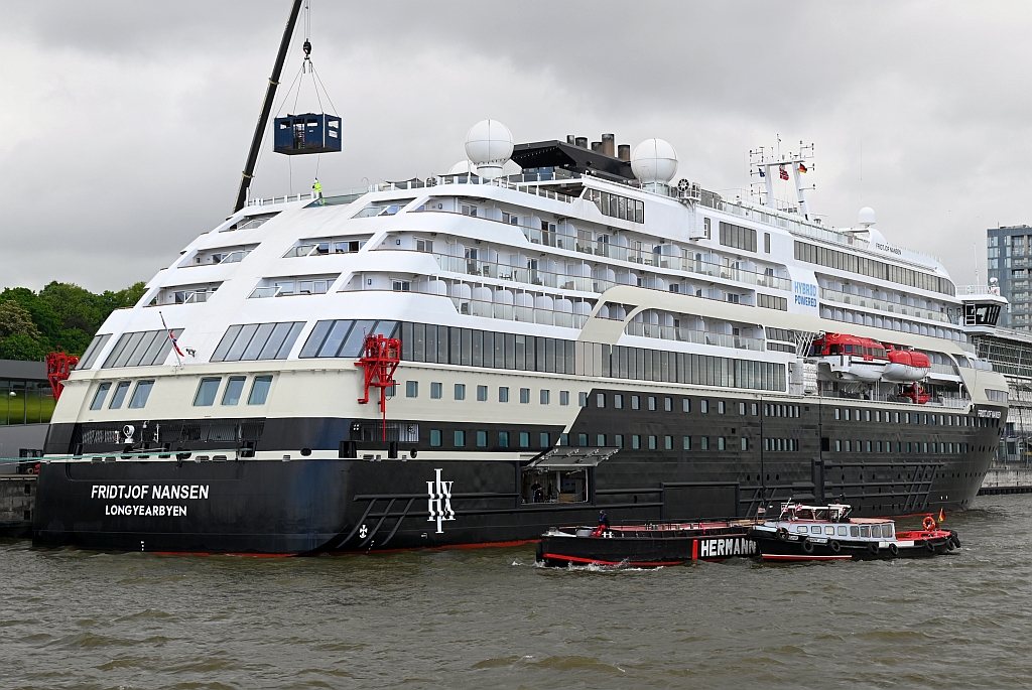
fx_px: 1435
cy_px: 345
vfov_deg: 27.1
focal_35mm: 50
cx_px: 516
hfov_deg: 39.6
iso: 100
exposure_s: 1/125
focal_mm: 50
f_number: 5.6
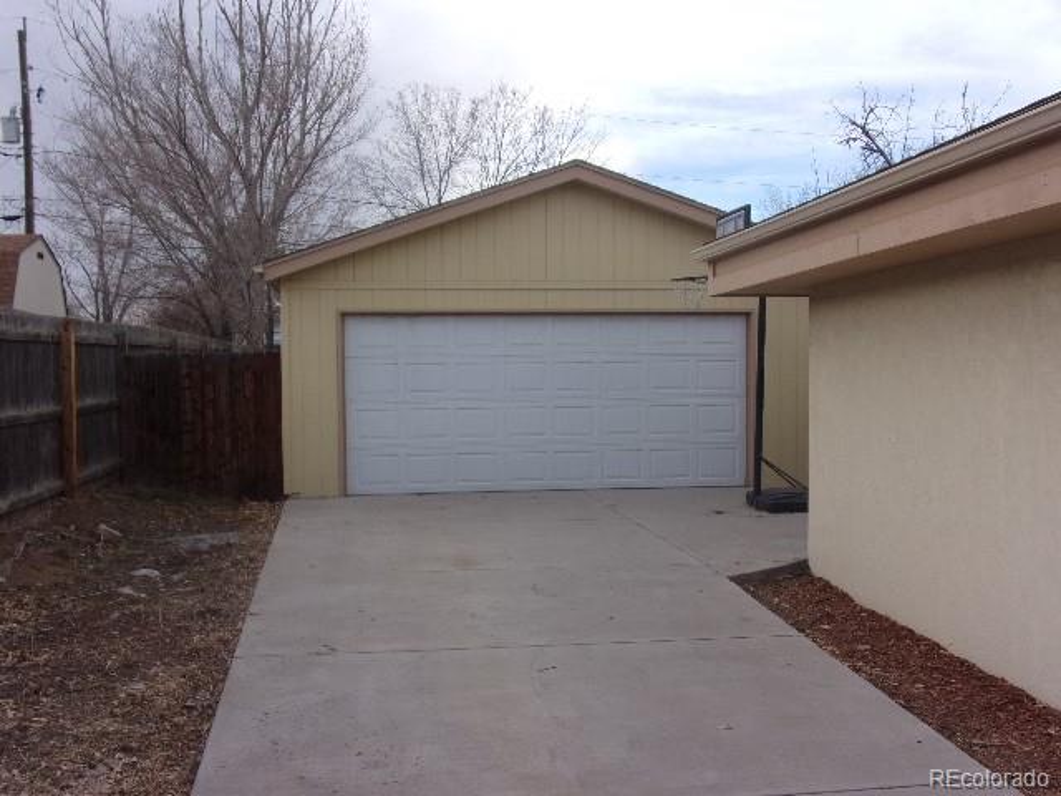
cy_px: 398
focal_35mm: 33
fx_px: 1011
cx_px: 530
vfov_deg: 42.9
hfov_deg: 55.4
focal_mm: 5.9
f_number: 3.7
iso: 80
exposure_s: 1/450
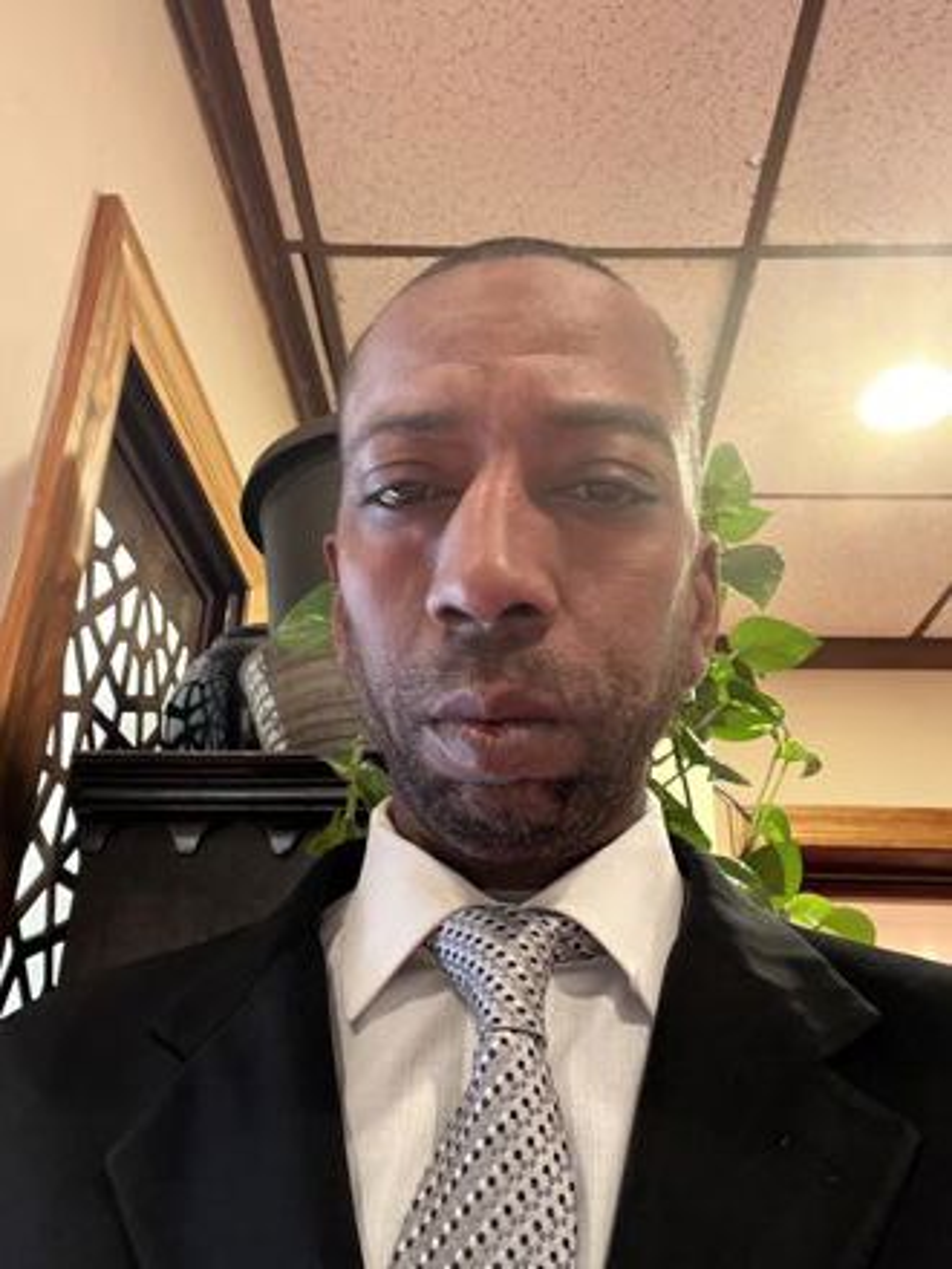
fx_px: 1100
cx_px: 476
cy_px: 634
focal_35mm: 30
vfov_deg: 60.0
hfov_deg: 46.8
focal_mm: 2.71
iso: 640
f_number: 2.2
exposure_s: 1/20
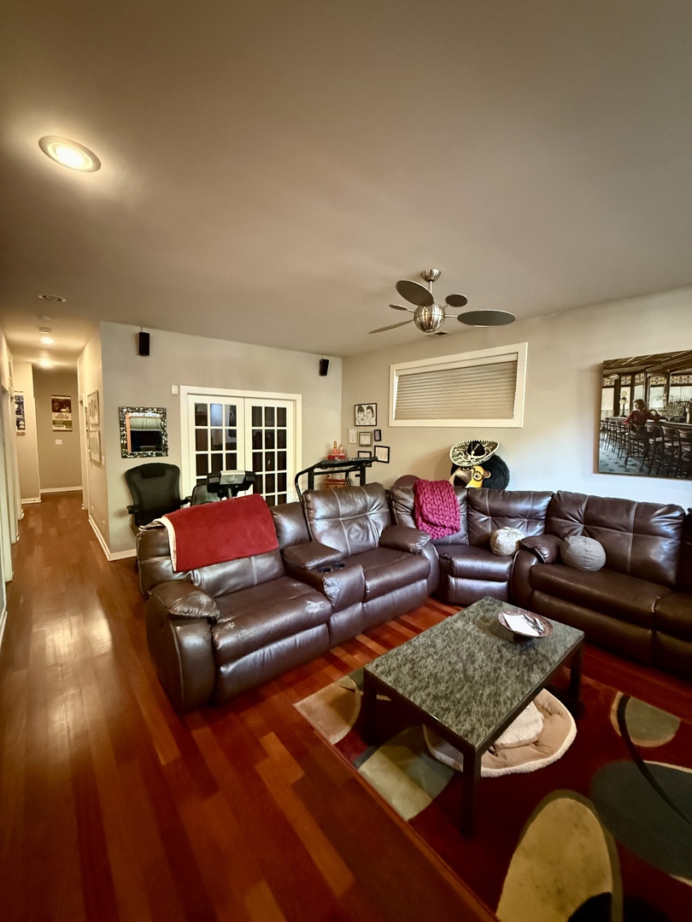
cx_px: 346
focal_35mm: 14
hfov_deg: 85.7
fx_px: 373
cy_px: 461
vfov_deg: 102.1
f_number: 2.2
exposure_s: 1/40
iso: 1600
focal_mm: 2.22
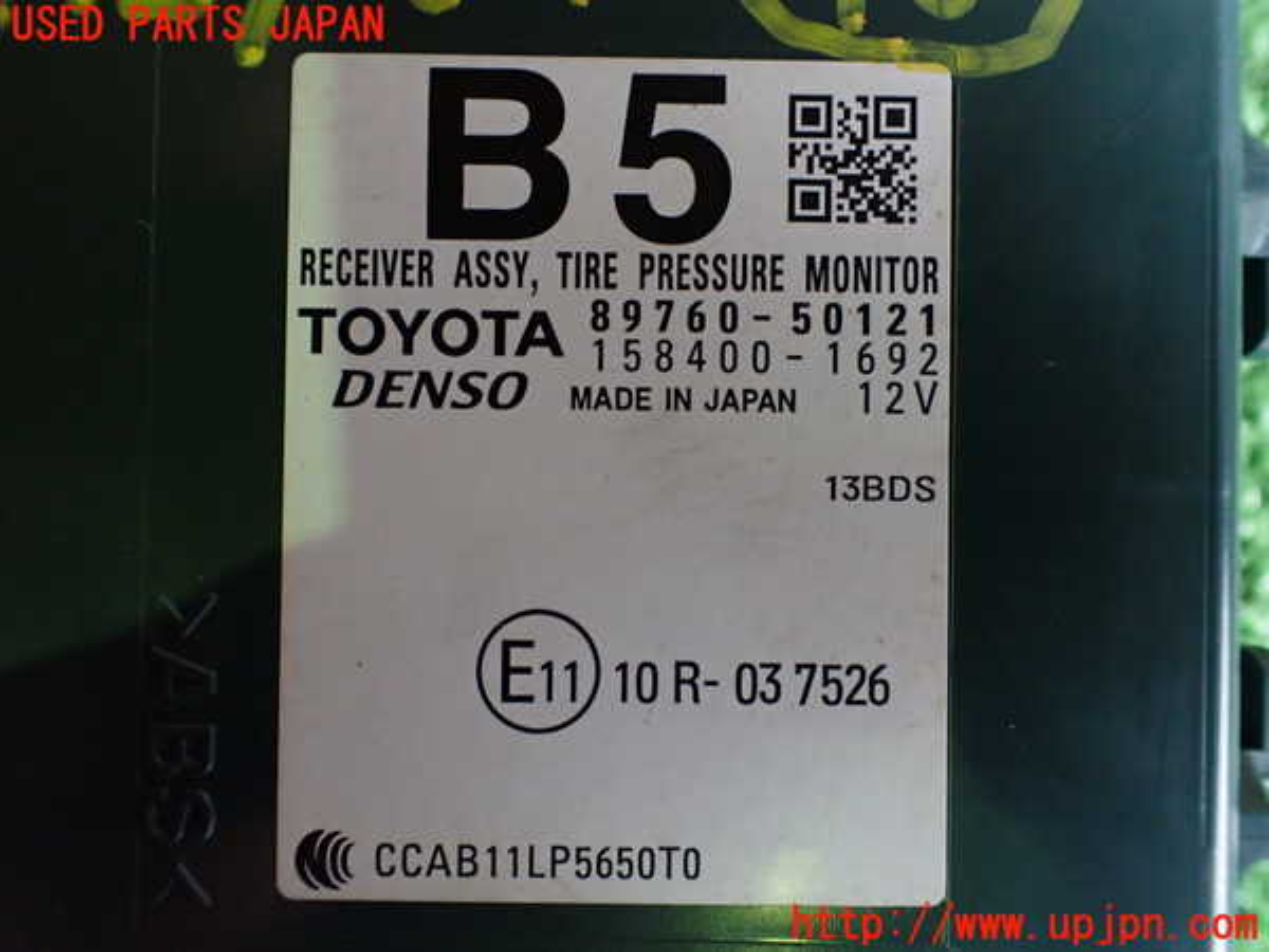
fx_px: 1100
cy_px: 476
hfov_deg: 60.0
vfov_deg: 46.8
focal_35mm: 30
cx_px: 634
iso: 800
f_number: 2.3
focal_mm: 5.4
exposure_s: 1/40
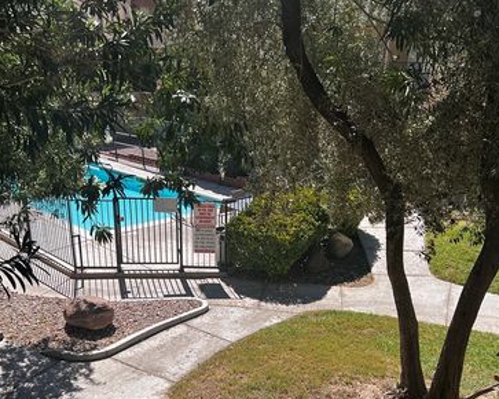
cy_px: 246
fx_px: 517
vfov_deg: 41.9
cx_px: 257
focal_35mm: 35
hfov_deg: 51.5
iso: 50
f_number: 1.5
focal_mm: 5.7
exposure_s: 1/3356
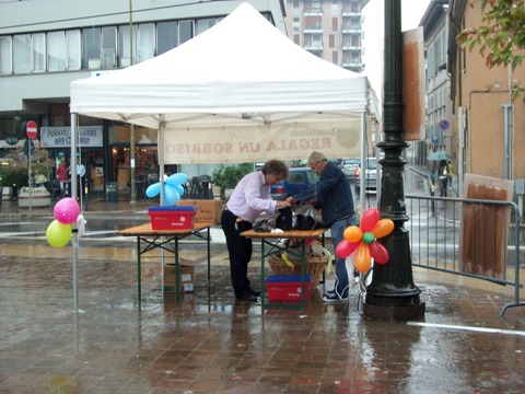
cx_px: 262
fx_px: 804
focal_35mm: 53
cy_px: 197
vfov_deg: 27.5
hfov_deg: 36.2
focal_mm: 8.8
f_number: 3.6
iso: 160
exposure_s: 1/50
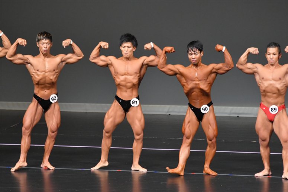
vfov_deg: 4.4
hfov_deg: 6.5
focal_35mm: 315
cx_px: 144
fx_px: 2519
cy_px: 96
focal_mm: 210
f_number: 5.6
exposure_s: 1/400
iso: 5000
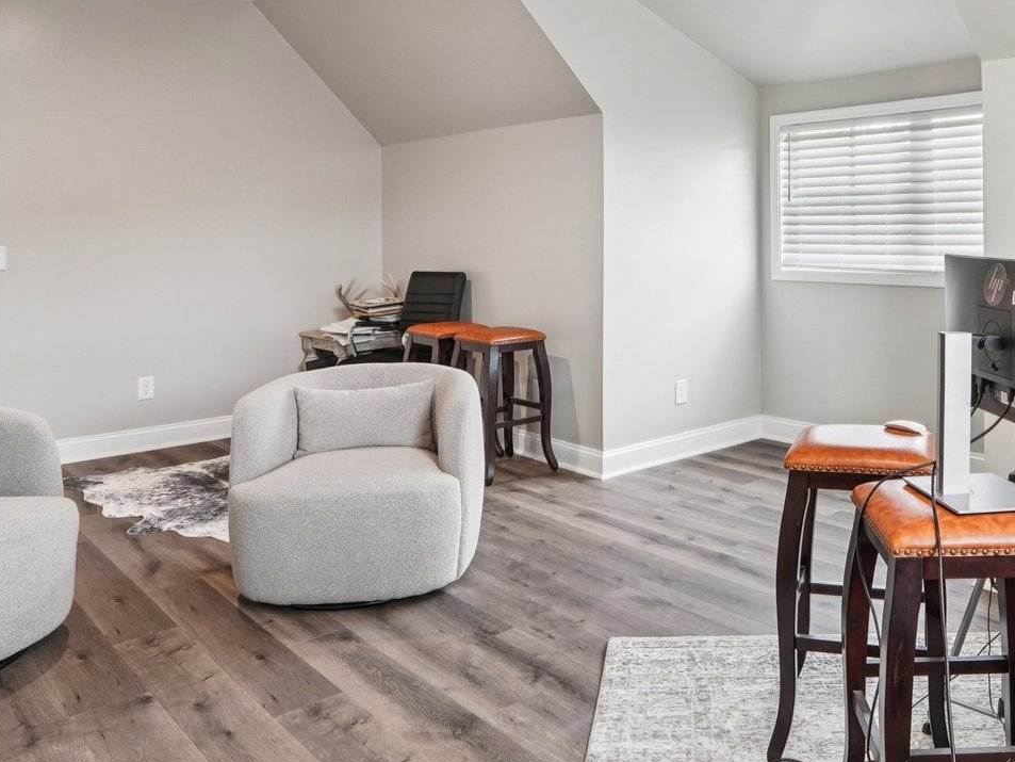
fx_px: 909
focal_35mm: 31
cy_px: 215
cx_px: 691
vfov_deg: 44.3
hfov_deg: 56.9
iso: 400
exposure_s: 1/6
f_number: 8
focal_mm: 10
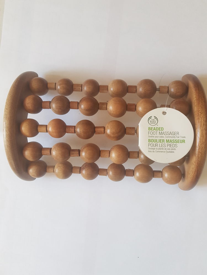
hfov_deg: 53.1
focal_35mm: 26
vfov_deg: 67.3
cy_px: 138
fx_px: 207
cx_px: 104
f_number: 1.7
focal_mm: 4.2
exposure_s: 1/50
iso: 200
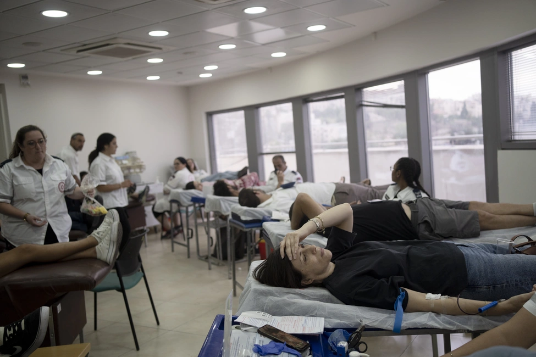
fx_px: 521
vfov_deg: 37.9
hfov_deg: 54.4
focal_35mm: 35
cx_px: 268
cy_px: 178
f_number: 2.8
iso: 800
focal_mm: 35
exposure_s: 1/500
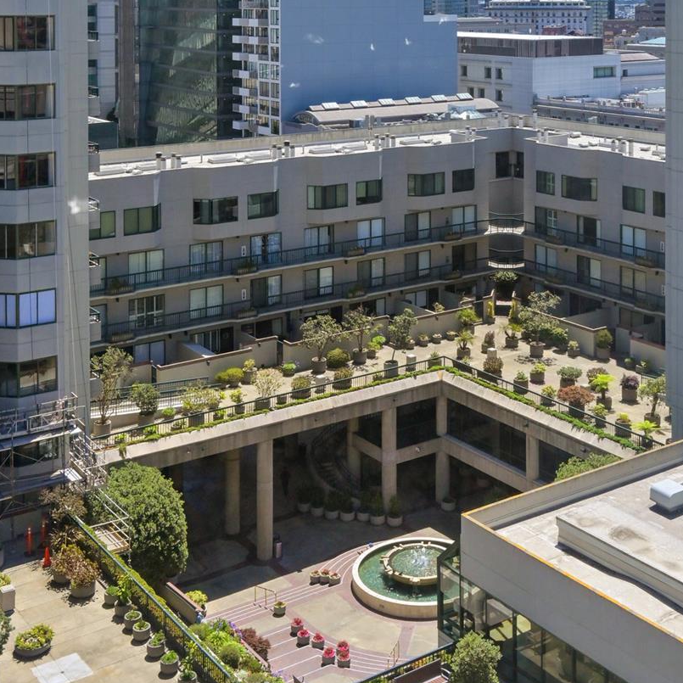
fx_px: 1094
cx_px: 406
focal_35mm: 49
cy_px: 267
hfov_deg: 34.6
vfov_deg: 34.5
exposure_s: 1/800
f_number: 11
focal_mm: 31
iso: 400
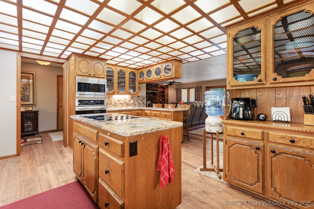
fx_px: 140
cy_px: 104
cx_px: 157
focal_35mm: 16
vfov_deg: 73.7
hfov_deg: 96.7
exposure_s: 1/1.67
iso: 250
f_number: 9
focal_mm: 16
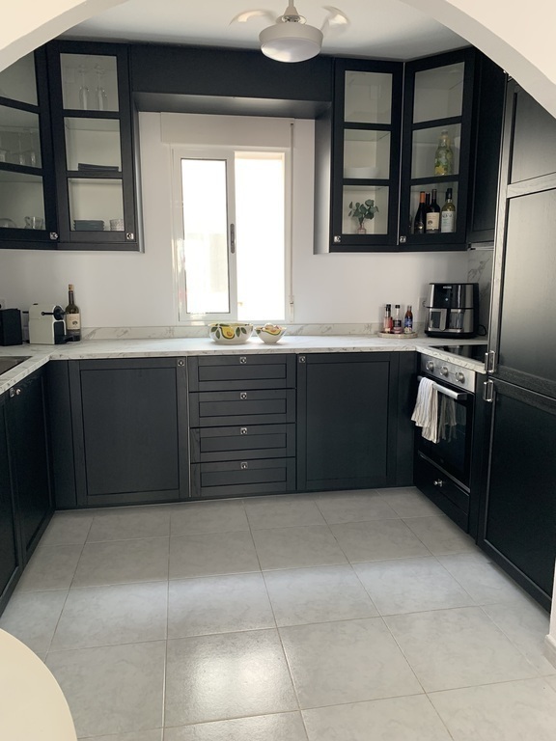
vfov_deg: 67.3
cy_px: 370
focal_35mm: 26
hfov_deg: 53.1
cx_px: 278
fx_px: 557
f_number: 1.8
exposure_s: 1/69
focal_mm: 4.25
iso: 100
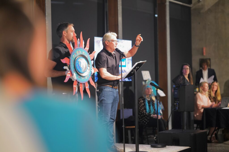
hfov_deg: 23.9
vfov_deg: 16.1
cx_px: 114
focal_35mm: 85
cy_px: 76
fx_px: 541
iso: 800
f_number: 1.8
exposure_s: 1/160
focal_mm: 85
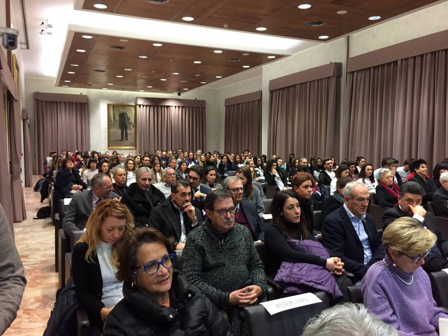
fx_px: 401
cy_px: 170
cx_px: 234
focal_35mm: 31
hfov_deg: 58.3
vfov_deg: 45.4
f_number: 2.2
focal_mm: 4.15
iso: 250
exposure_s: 1/20
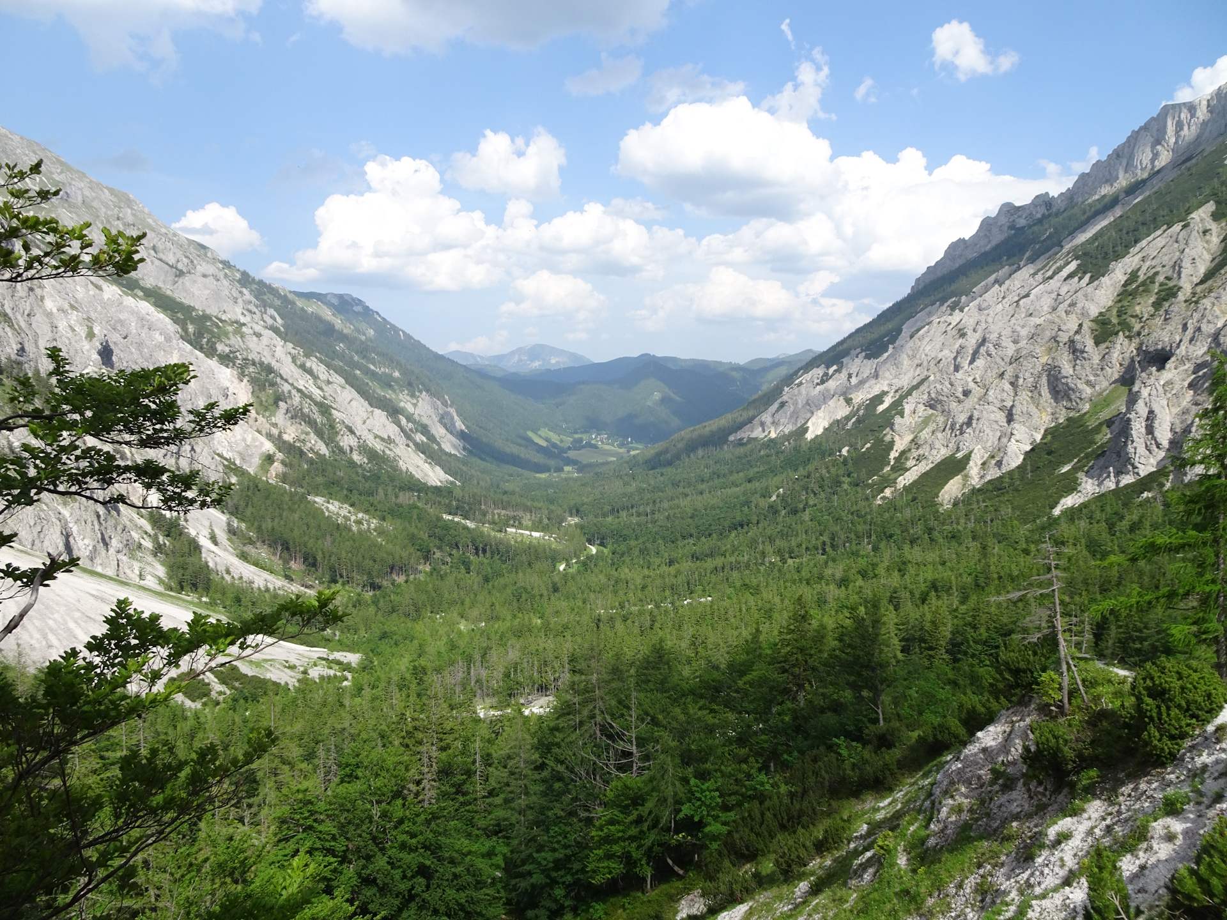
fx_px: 851
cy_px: 460
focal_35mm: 24
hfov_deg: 71.6
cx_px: 614
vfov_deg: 56.8
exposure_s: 1/640
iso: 80
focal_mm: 4.1
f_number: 3.5
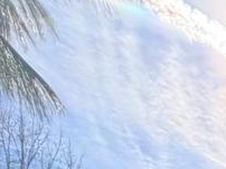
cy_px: 579
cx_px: 571
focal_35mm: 100
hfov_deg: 13.3
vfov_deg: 9.4
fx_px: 652
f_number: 2.2
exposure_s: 1/1145
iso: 25
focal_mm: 2.22
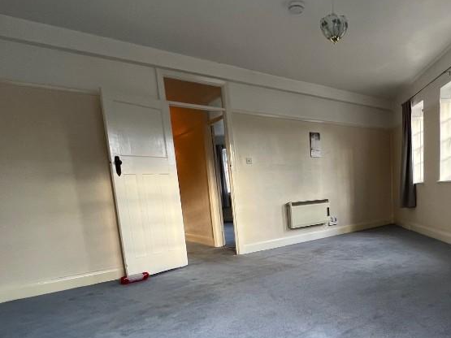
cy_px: 238
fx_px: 313
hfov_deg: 68.1
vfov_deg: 55.0
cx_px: 324
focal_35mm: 24
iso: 100
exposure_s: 1/99
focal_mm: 1.57
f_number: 1.8
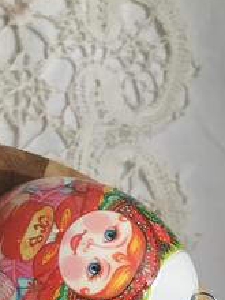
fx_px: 685
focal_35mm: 79
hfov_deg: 17.5
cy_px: 401
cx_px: -70
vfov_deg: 22.0
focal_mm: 4.15
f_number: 2.2
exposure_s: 1/33
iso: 32
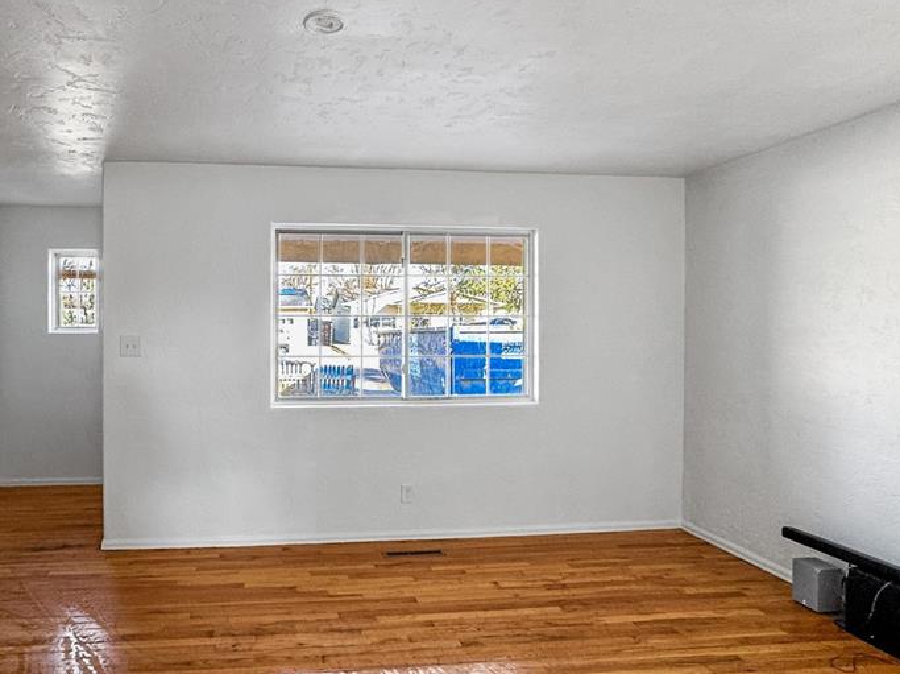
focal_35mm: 21
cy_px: 325
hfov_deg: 77.0
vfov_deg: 63.3
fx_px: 546
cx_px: 316
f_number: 2.2
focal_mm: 2.22
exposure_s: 1/100
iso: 100
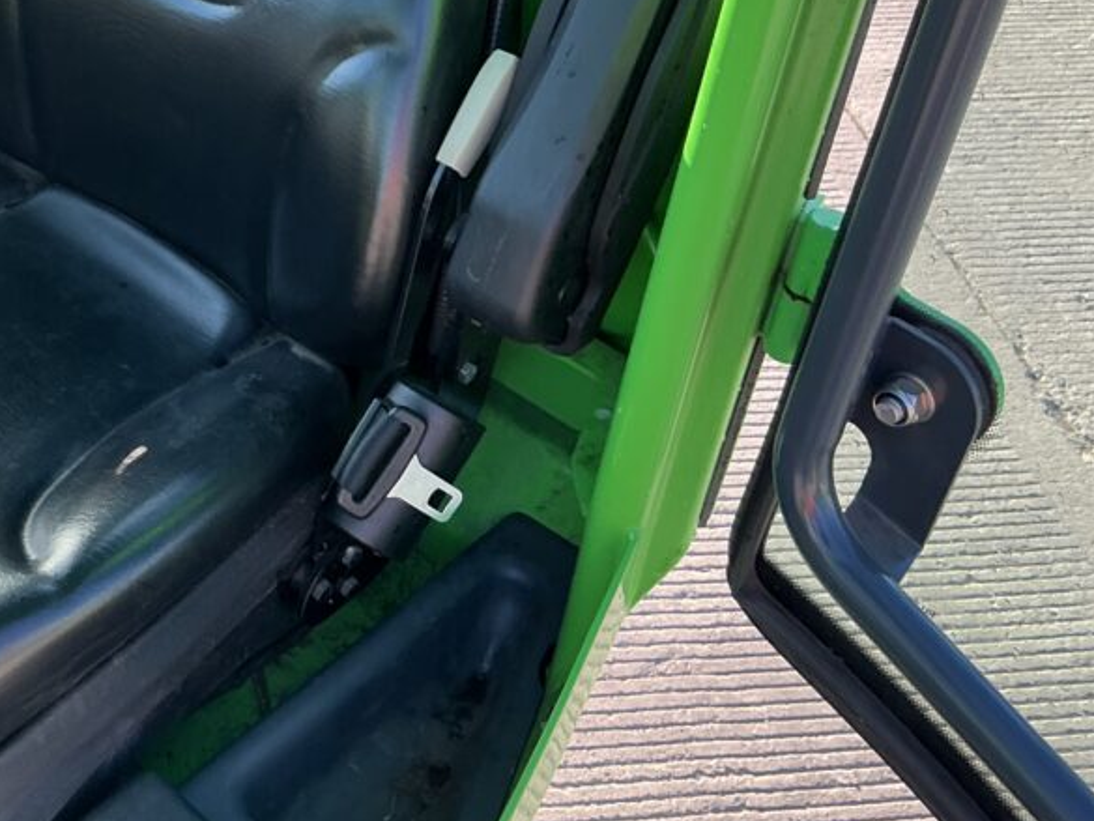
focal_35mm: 49
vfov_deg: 29.4
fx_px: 1549
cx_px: 172
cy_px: 258
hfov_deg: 37.1
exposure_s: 1/123
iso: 20
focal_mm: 3
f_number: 1.8
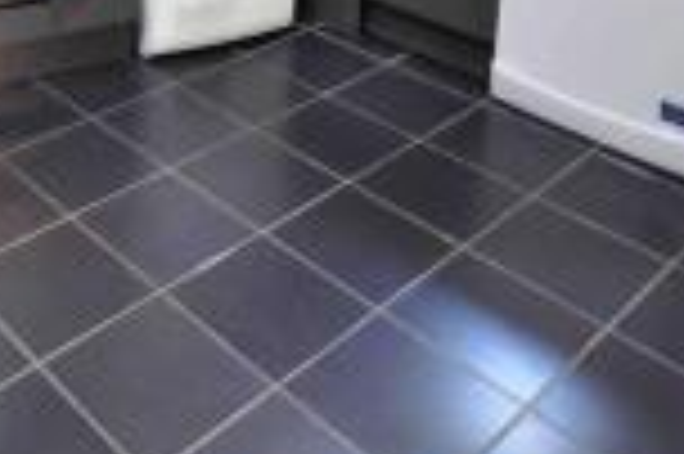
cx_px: 99
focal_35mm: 47
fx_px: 892
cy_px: -205
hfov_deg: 39.6
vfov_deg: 23.5
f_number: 8
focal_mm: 10
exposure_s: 1/3
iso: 1000
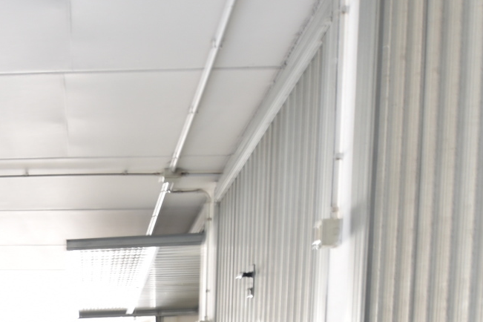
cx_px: 3
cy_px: 474
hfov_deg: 31.5
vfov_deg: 20.0
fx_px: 792
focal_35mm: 59
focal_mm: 10
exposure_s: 1/2
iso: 100
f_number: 4.5
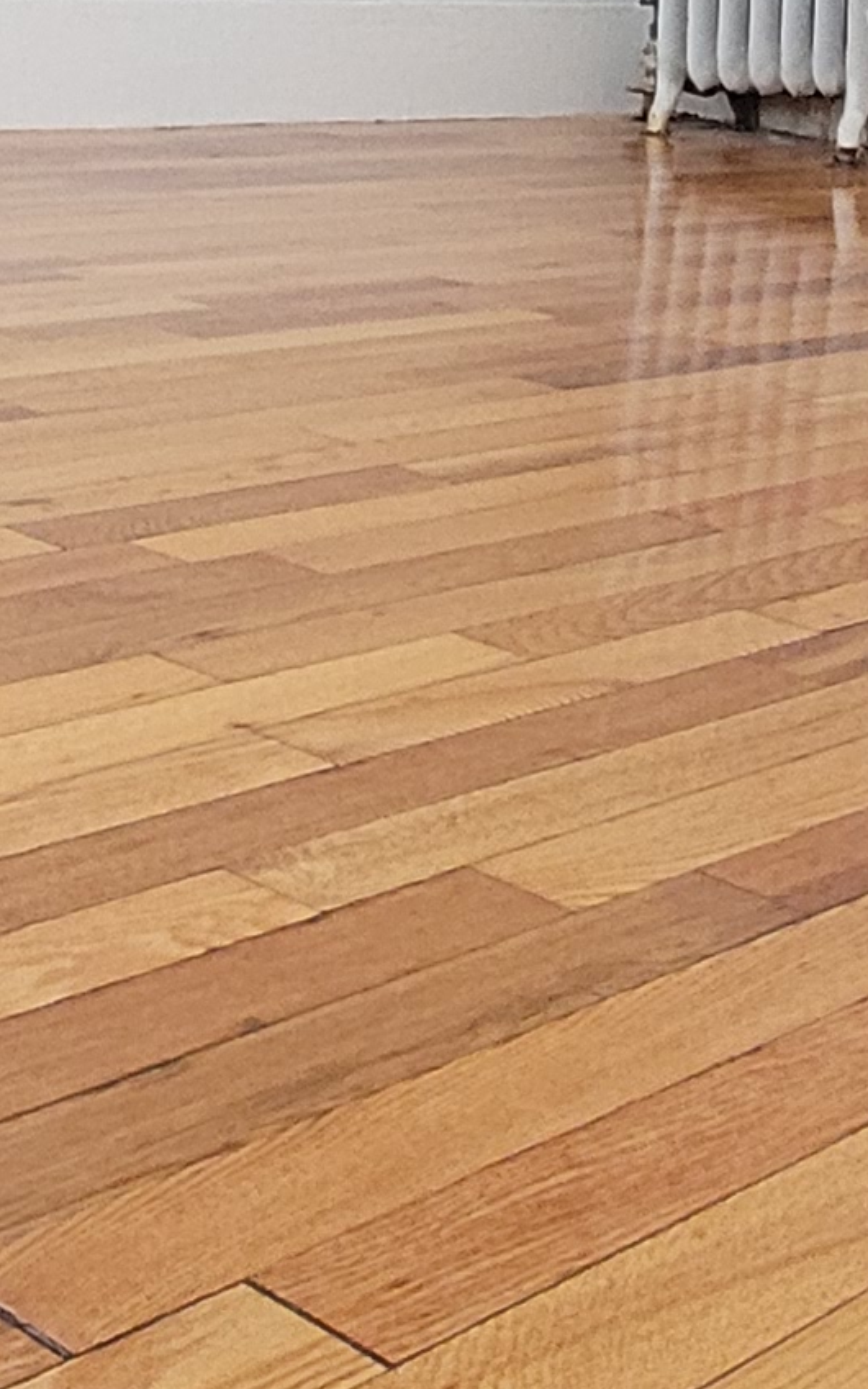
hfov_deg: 19.9
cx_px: 573
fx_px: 2460
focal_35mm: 65
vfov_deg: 29.0
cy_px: -80
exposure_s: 1/30
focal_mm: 1.74
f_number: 2.2
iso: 400
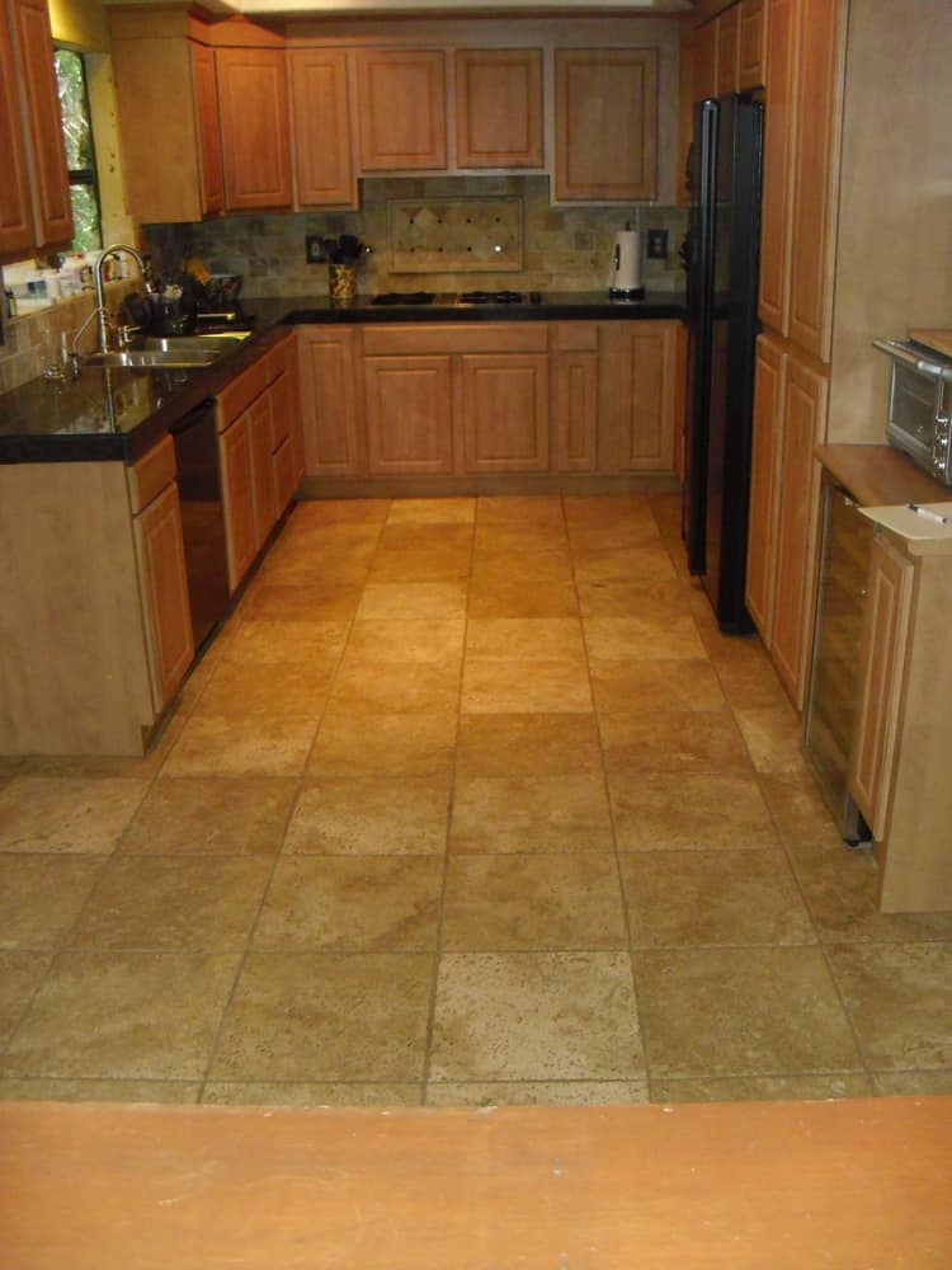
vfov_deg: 51.4
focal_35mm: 36
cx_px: 476
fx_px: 1320
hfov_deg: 39.7
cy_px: 635
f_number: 3.1
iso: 400
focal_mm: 6.3
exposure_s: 1/60
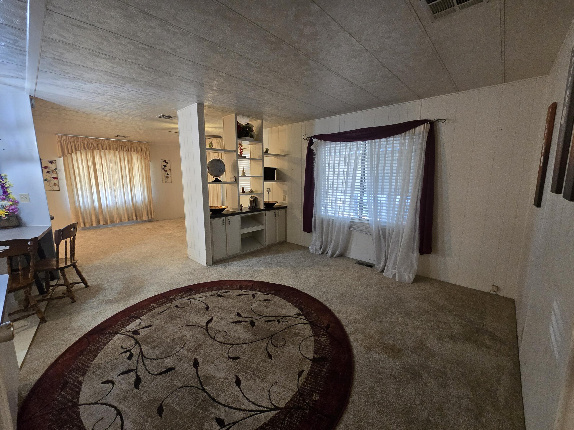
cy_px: 215
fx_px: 216
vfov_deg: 89.9
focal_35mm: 13
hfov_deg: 106.2
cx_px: 287
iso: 400
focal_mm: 2.2
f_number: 2.2
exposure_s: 1/60
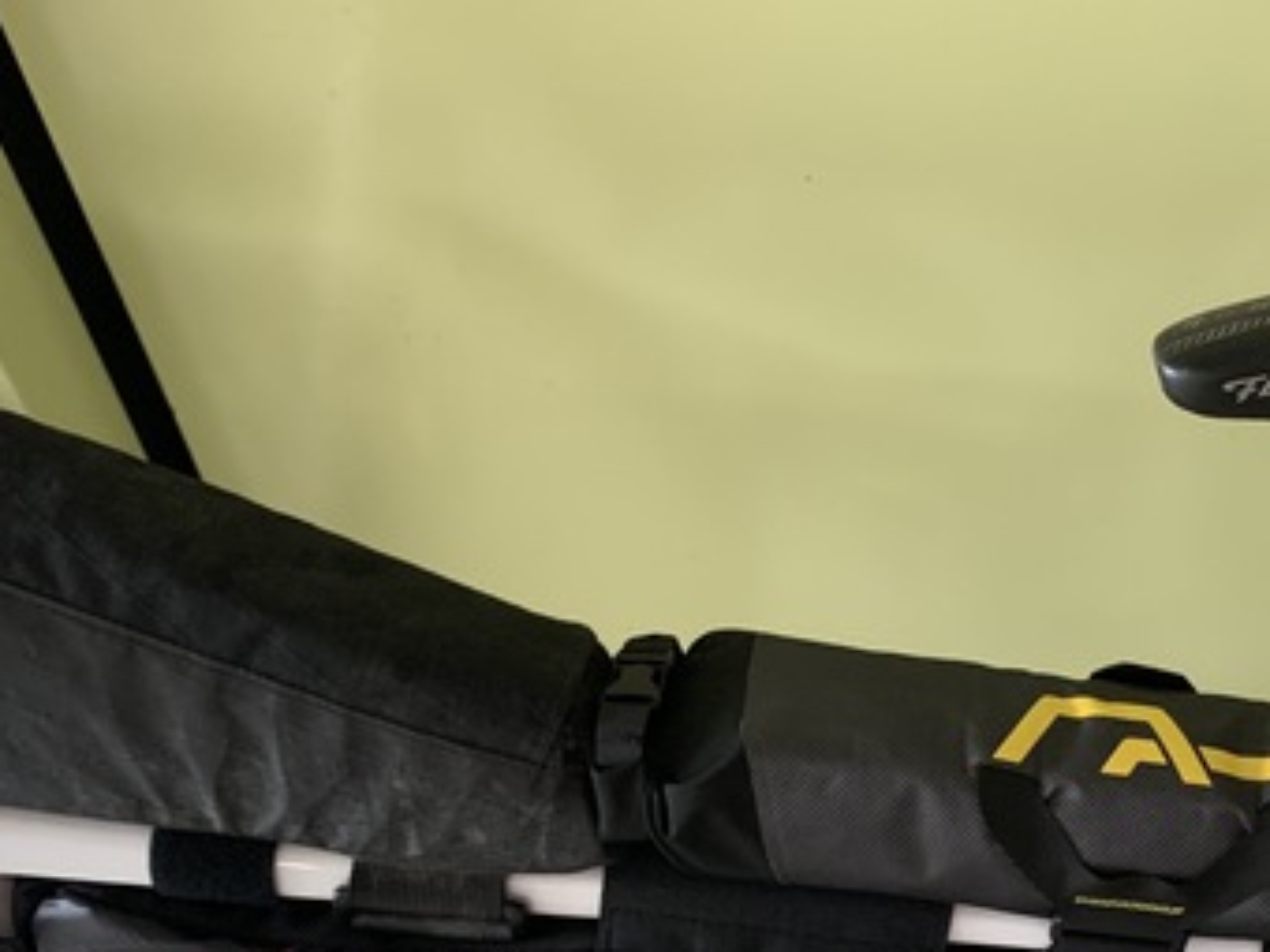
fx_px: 1798
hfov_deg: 37.6
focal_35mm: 49
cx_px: 1009
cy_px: 829
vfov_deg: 28.7
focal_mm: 4.25
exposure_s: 1/53
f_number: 1.8
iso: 400
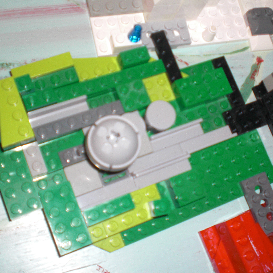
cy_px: 127
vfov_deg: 34.0
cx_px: 151
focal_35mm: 50
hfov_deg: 34.0
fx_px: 446
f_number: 3.1
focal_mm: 6.3
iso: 200
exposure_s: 1/30
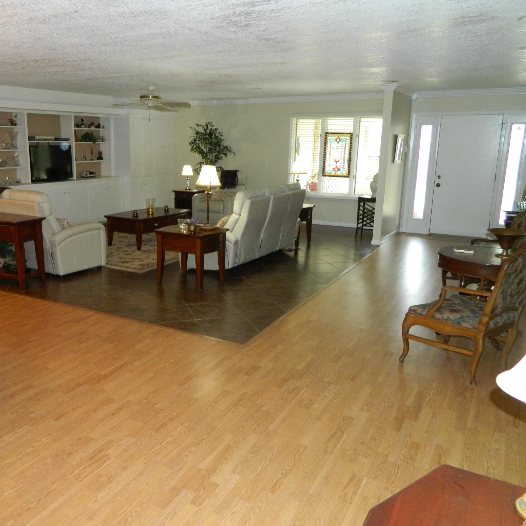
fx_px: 516
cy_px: 263
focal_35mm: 30
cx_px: 195
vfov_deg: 54.0
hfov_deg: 53.4
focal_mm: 4.5
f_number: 3.1
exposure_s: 1/30
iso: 360
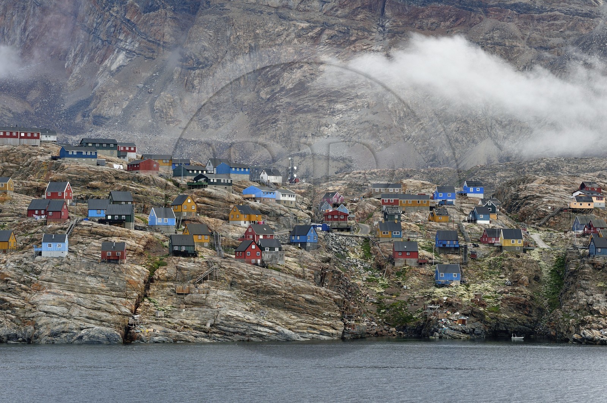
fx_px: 2106
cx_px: 304
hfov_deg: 16.4
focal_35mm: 125
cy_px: 202
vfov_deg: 10.9
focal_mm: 125
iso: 400
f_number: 8
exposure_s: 1/400
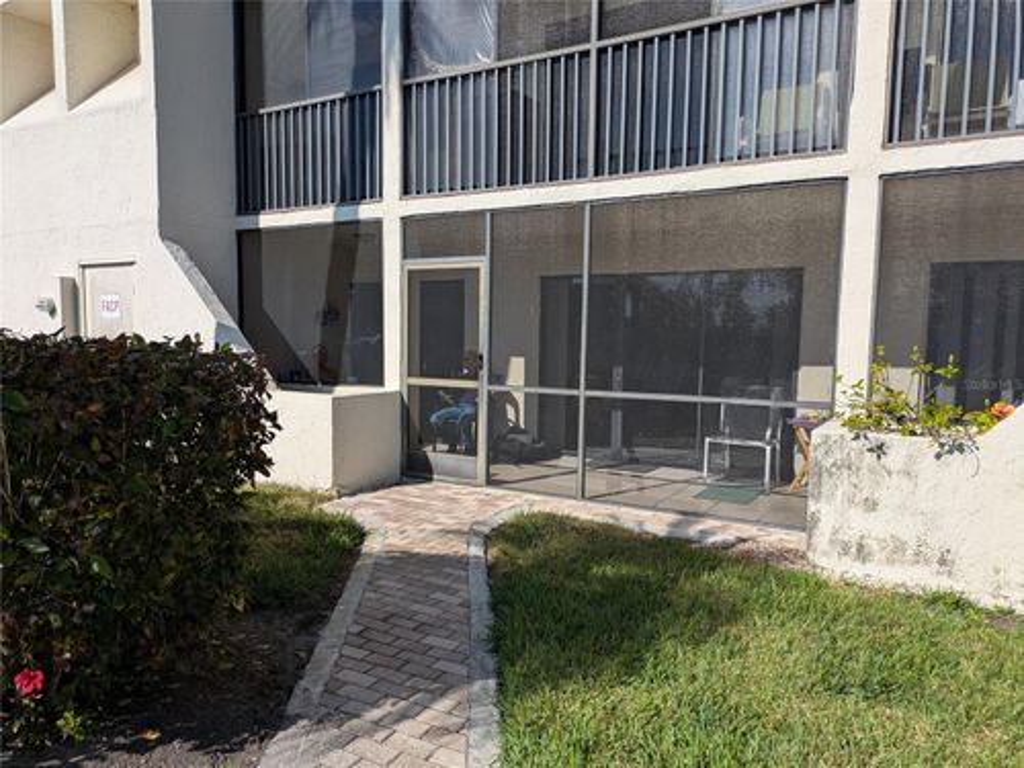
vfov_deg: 54.9
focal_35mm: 25
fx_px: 740
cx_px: 512
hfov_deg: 69.4
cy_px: 384
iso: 49
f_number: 1.89
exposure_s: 1/2451
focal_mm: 5.43
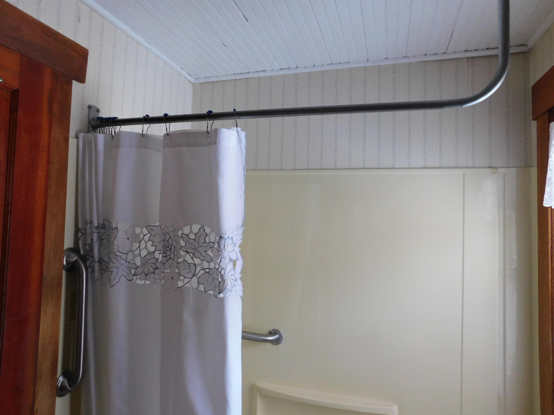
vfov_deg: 58.9
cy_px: 208
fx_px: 368
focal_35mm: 23
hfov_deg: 73.9
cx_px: 277
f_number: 3
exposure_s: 1/30
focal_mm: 4
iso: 320
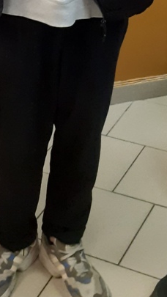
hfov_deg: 13.4
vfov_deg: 21.3
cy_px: -98
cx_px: 56
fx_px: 708
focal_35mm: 90
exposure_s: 1/50
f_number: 1.9
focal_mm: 3.6
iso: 250
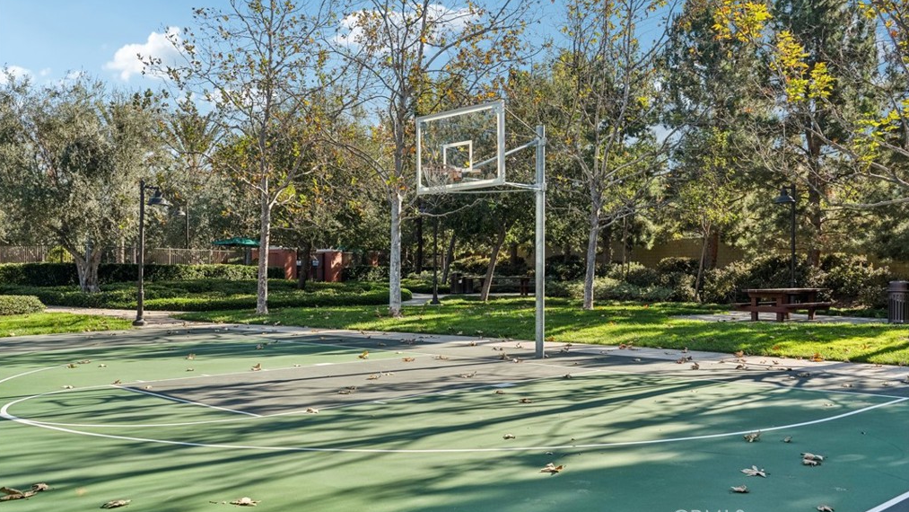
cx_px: 455
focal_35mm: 36
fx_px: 868
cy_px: 225
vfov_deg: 32.8
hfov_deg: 55.3
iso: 100
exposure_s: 1/200
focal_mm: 34
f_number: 8
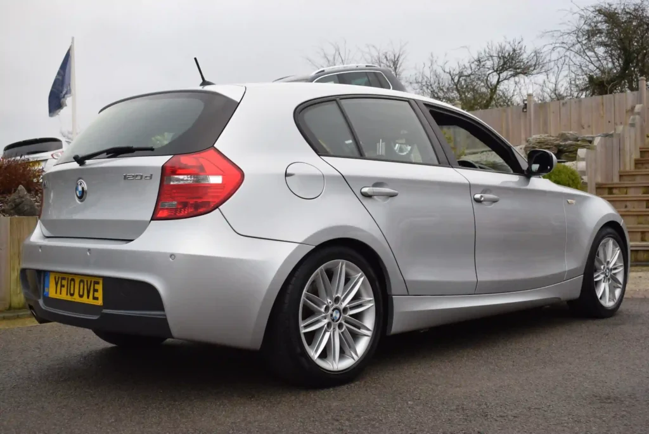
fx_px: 785
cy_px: 217
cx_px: 324
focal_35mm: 44
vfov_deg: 30.9
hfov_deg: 44.9
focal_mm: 29
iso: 400
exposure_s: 1/160
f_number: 6.3
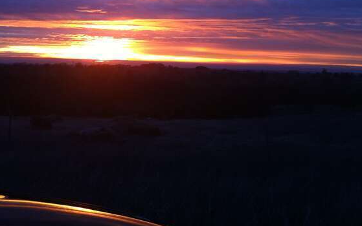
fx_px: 523
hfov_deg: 38.1
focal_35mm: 53
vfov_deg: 24.1
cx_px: 164
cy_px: 50
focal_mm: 3.85
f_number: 2.8
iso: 80
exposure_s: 1/40
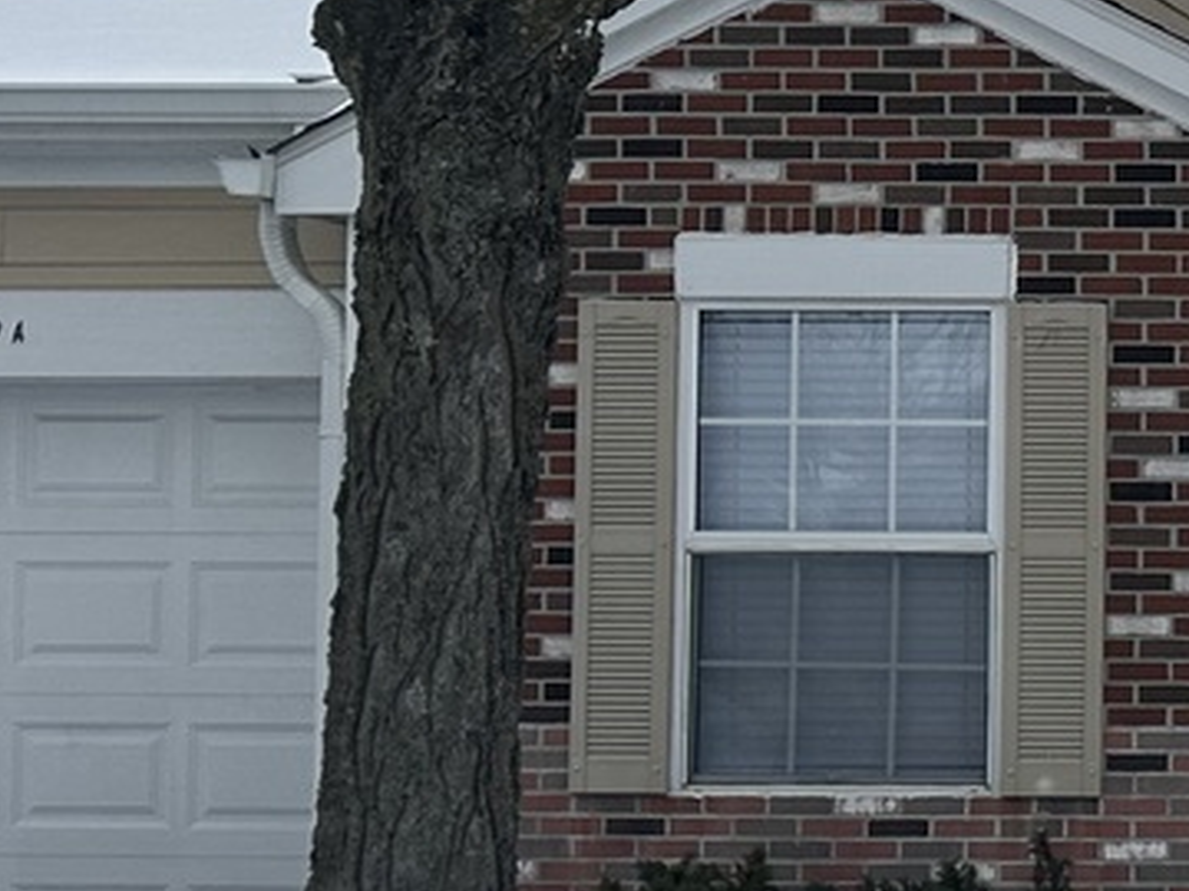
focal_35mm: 96
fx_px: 3297
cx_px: 2015
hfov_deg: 17.4
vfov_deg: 15.4
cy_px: 571
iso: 80
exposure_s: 1/2353
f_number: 1.78
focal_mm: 6.86
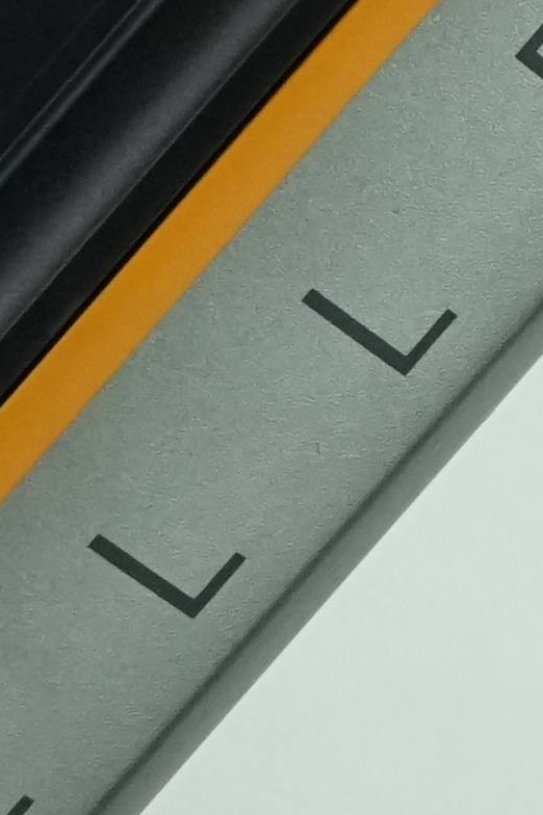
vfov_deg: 7.1
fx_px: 6589
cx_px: 1732
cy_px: 117
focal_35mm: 291
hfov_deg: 4.5
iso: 2500
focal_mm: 38
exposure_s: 1/200
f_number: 8
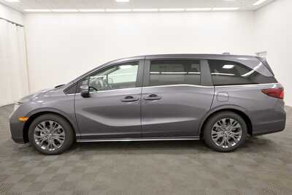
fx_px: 195
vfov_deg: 53.2
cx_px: 146
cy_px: 98
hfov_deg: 73.7
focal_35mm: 24
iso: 900
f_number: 5
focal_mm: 16
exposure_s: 1/125
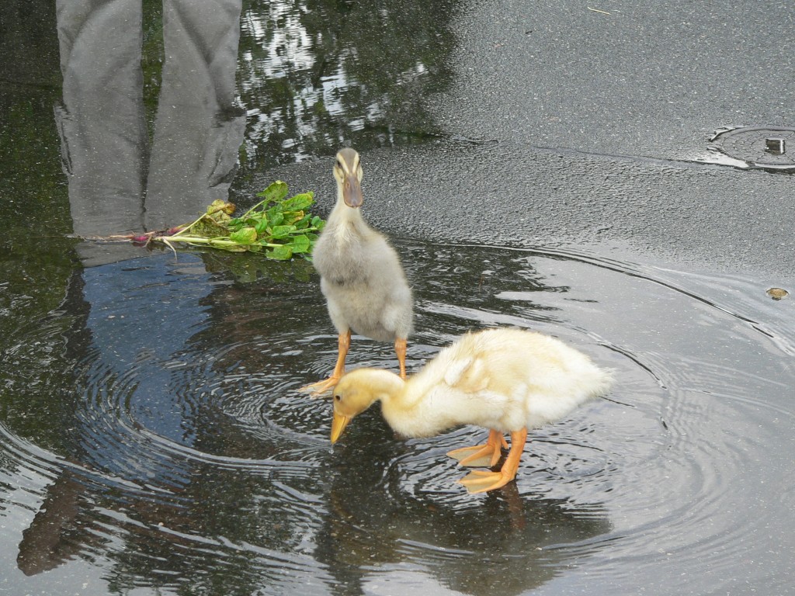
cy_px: 298
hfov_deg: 15.1
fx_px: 3009
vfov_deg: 11.3
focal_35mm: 131
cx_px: 398
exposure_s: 1/160
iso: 80
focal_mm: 21.8
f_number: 4
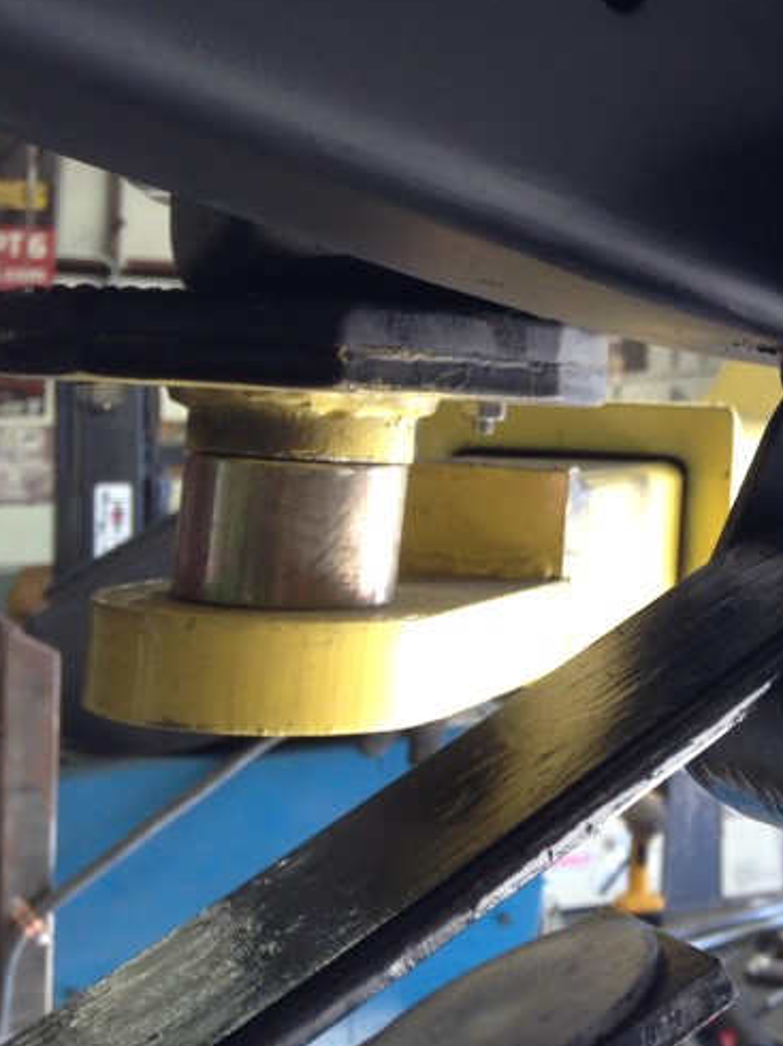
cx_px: 1016
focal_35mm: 69
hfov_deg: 19.6
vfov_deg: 27.9
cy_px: 292
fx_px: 2083
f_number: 2.4
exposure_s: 1/40
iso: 50
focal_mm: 4.12
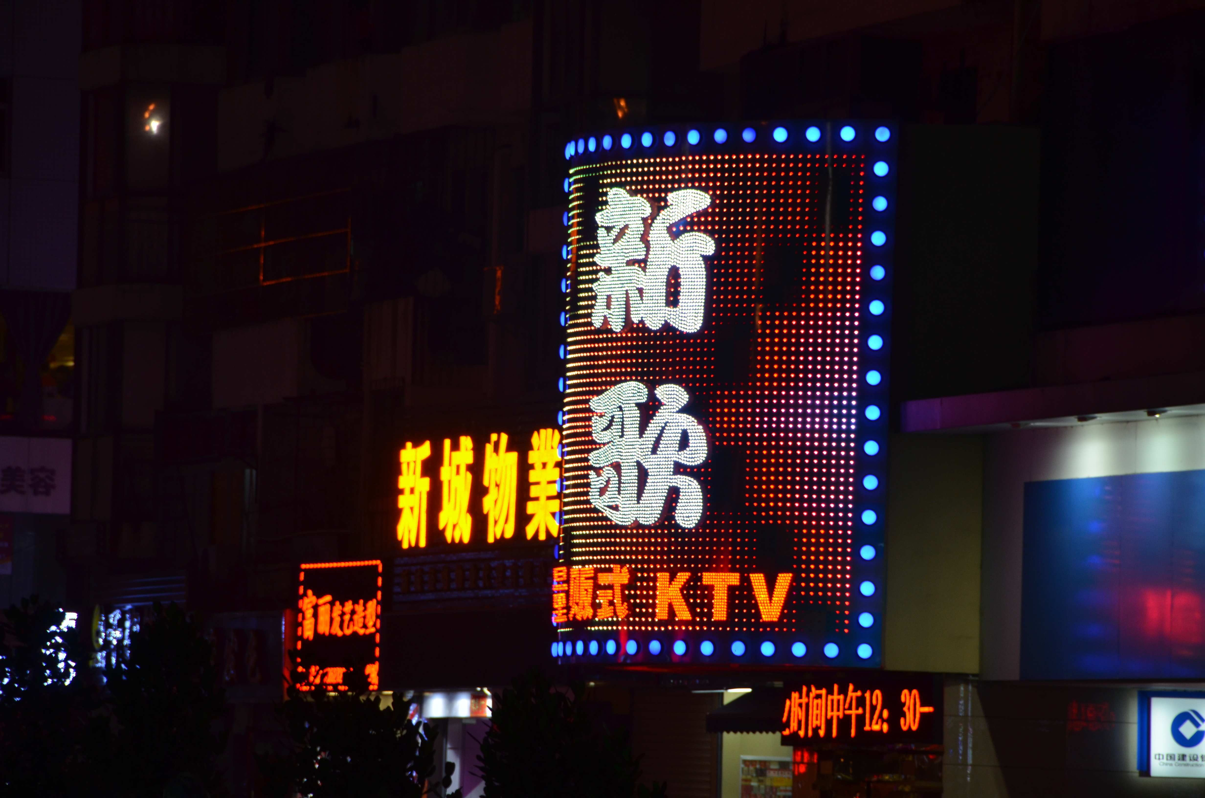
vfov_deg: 4.6
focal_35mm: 300
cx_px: 602
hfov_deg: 6.9
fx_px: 10021
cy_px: 399
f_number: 9
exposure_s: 1/30
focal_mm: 200
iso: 500
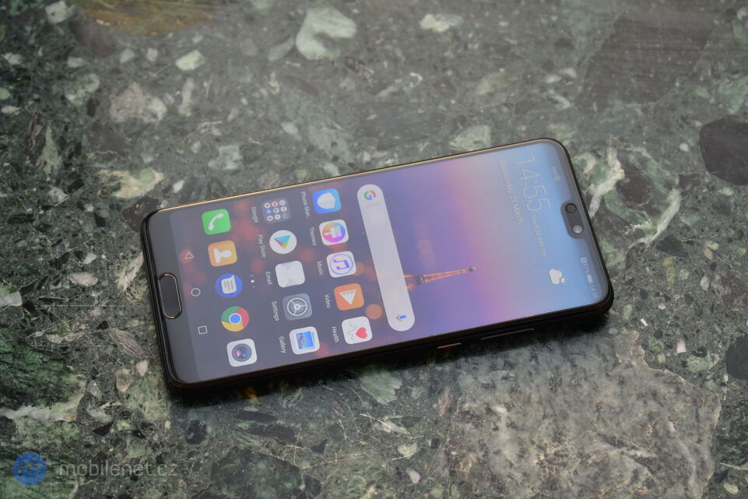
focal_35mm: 78
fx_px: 1621
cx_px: 374
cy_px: 250
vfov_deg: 17.5
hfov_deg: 26.0
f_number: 5.6
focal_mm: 52
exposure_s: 1/125
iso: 400
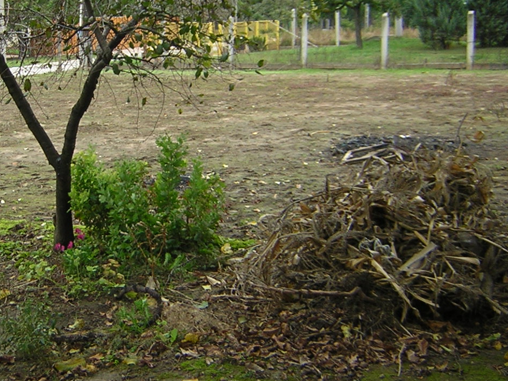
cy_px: 143
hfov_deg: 31.3
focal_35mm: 61
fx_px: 895
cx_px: 154
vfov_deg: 24.0
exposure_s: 1/140
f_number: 2.6
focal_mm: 4.7
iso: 50
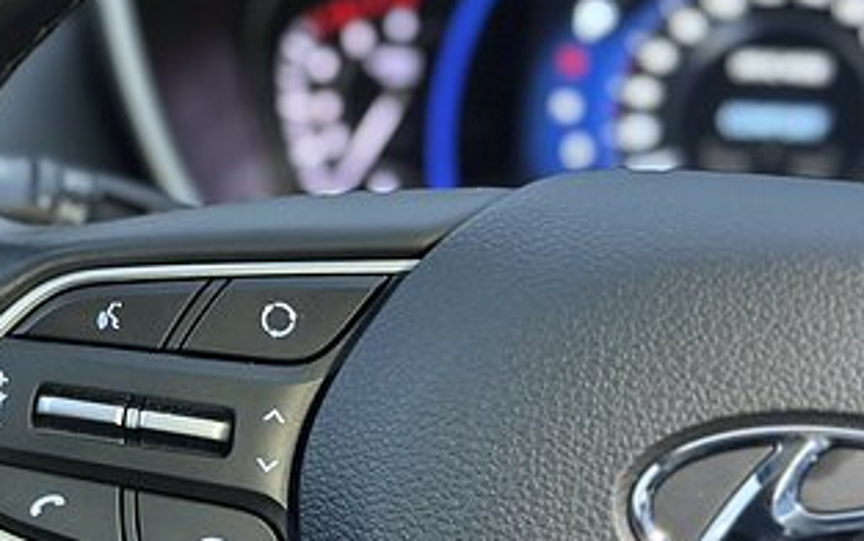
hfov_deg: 22.8
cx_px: 130
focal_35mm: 89
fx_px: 2097
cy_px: 420
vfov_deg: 14.6
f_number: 1.78
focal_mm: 6.76
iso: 800
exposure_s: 1/29
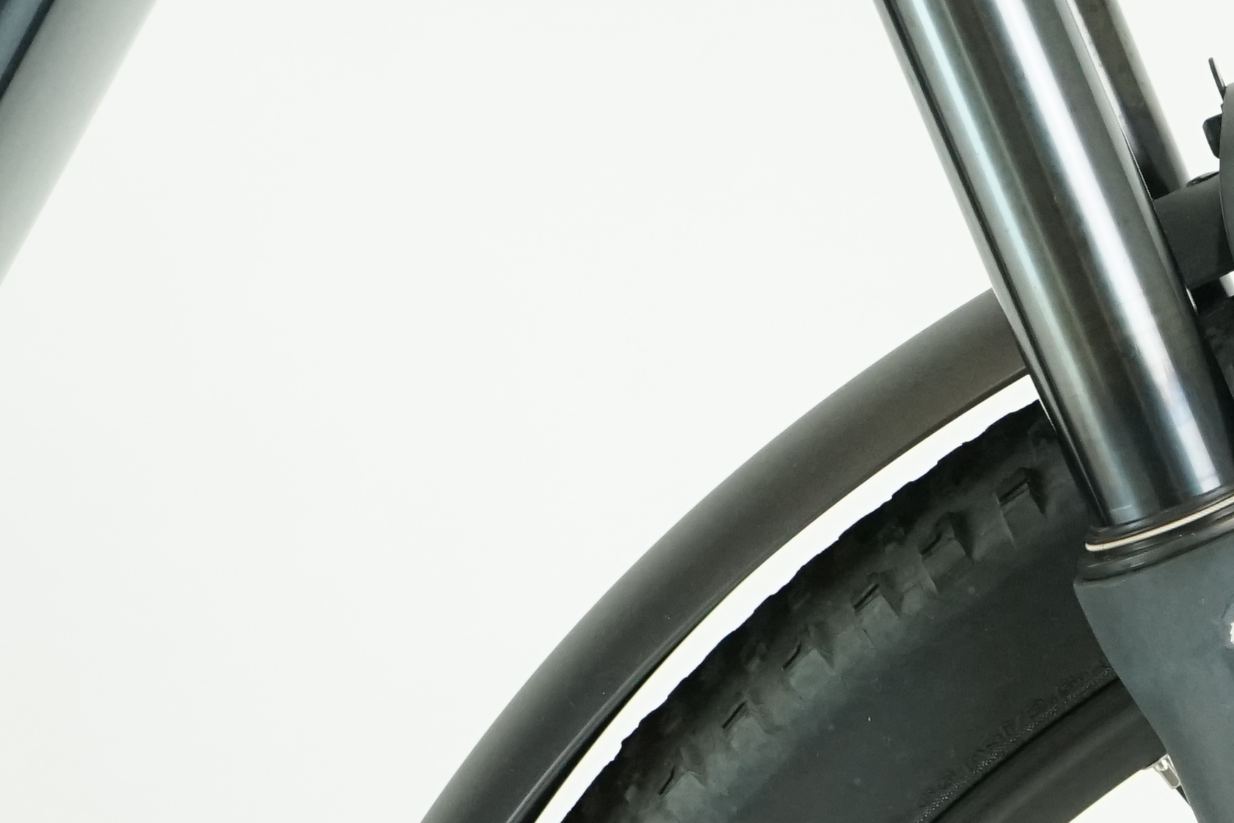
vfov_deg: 10.3
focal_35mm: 132
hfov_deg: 15.2
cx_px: 1249
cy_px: 807
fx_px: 4524
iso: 2500
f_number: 5.6
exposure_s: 1/200
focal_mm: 37
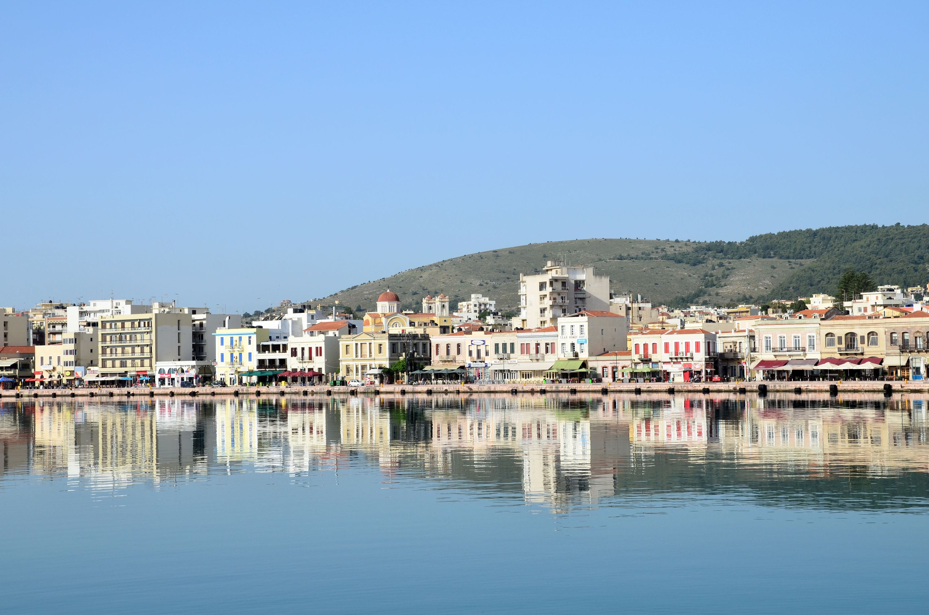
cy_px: 308
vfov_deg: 20.1
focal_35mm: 68
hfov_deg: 29.9
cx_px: 464
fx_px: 1738
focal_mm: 45
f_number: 10
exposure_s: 1/400
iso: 250
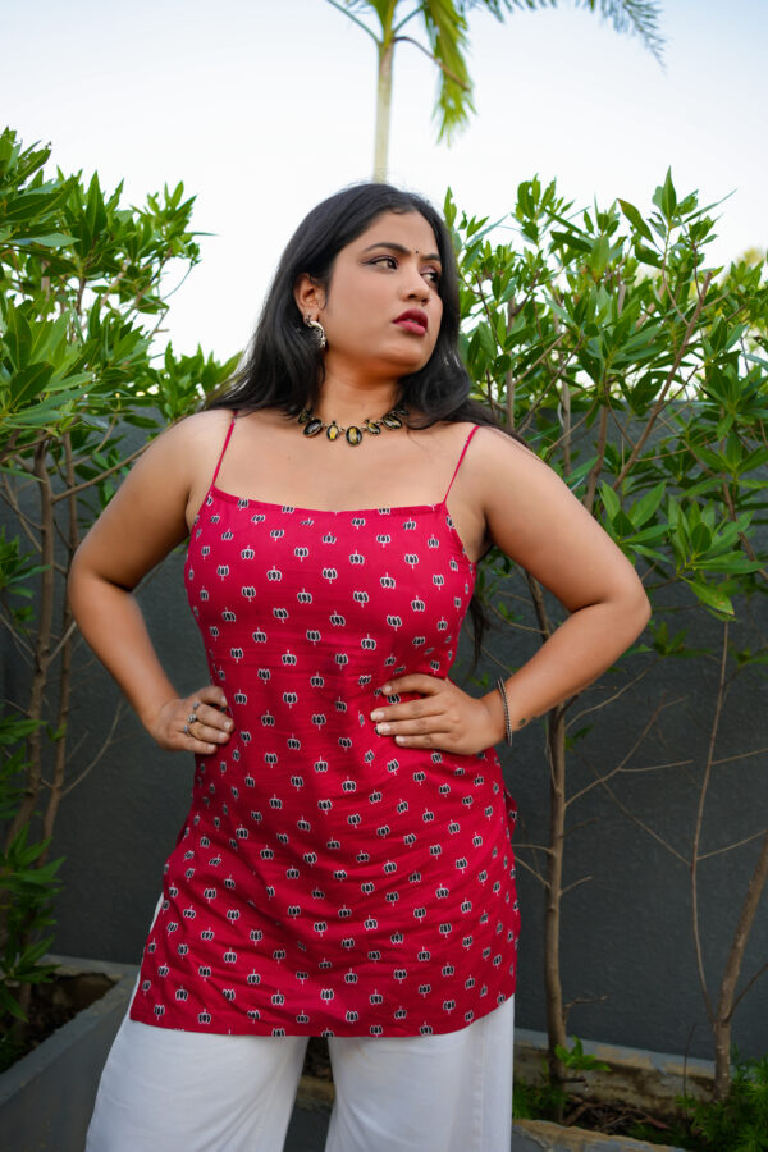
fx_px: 1120
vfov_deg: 54.4
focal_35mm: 35
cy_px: 576
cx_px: 384
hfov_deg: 37.9
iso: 100
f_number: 4
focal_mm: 35
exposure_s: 1/160
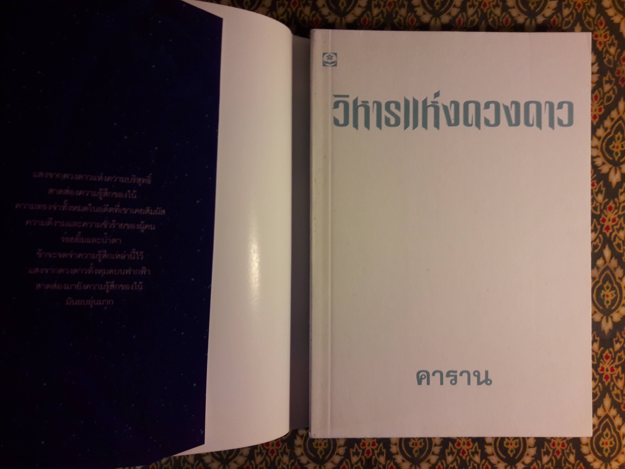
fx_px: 506
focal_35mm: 28
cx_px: 312
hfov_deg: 63.4
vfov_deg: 49.7
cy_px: 234
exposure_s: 1/50
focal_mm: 3.7
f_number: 1.9
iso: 50
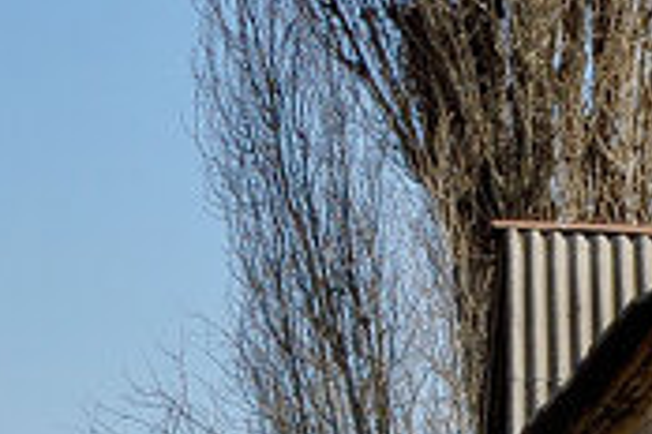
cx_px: -49
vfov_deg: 3.9
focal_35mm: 352
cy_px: 404
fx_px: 6375
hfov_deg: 5.8
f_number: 9
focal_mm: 34
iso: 200
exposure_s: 1/320
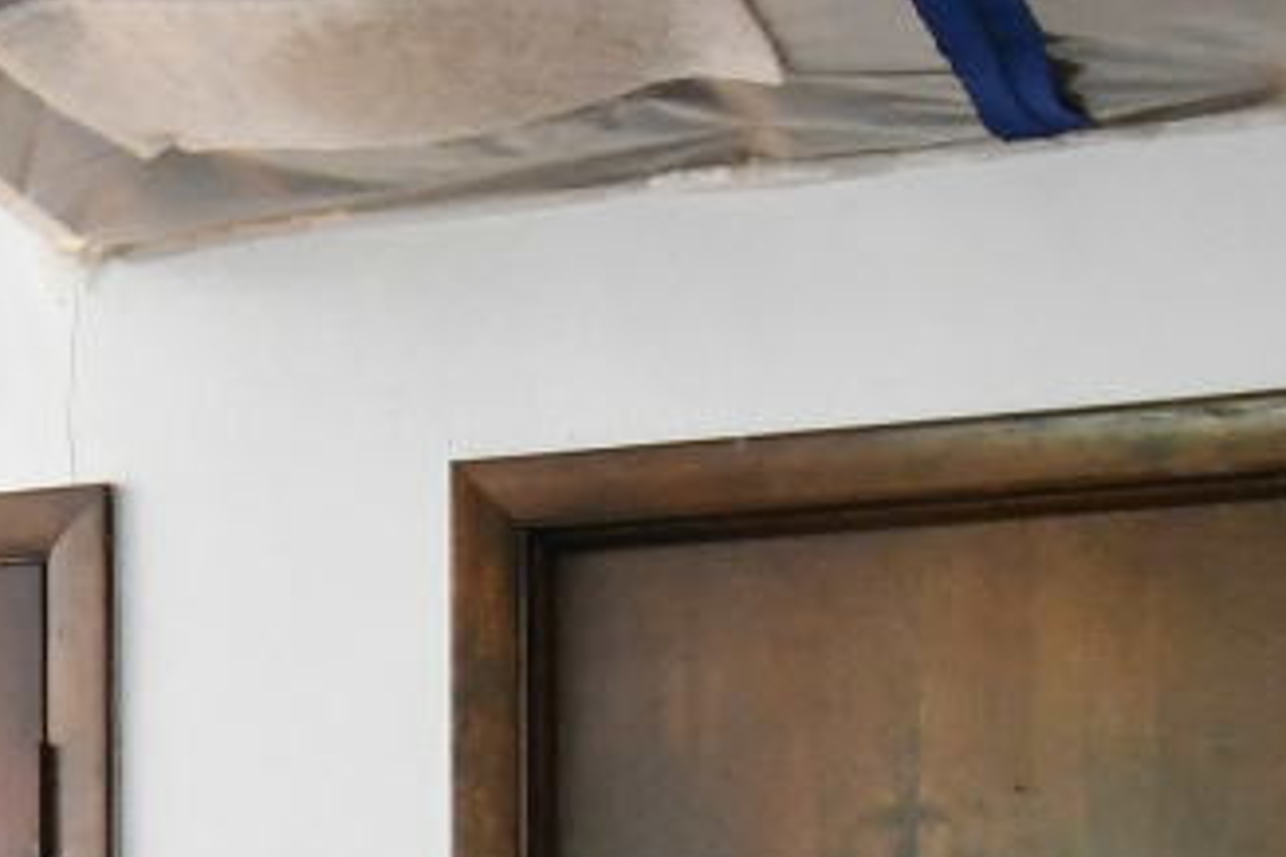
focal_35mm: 99
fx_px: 3536
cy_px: 1400
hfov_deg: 19.5
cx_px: -236
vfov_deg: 12.9
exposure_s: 1/10
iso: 2500
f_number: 6.3
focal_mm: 10
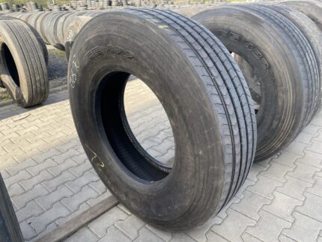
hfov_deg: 67.3
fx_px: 242
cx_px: 161
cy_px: 121
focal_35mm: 26
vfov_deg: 53.1
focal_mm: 4.25
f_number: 1.8
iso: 32
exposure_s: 1/242
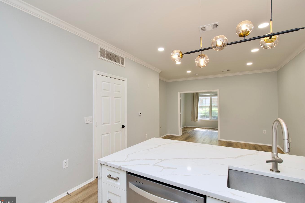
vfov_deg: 73.7
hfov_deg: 96.6
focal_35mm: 16
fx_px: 136
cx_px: 143
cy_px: 100
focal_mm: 10
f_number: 7.1
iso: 320
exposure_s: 1/30
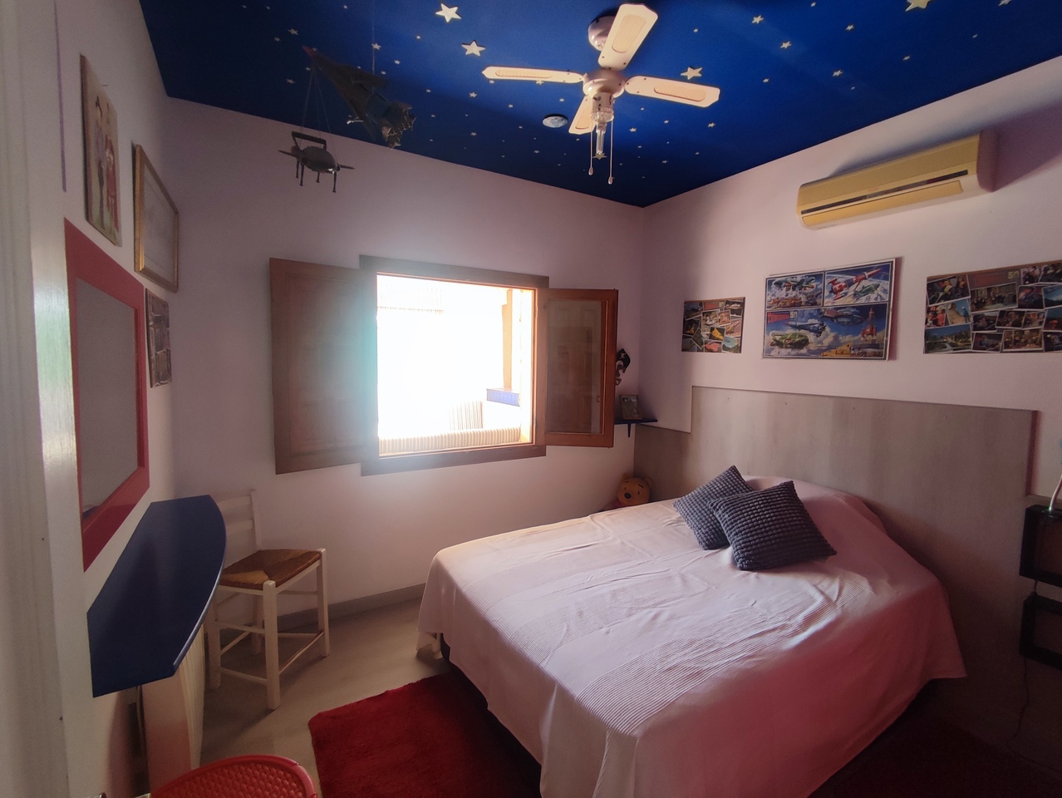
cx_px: 531
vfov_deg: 78.2
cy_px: 399
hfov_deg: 94.5
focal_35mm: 16
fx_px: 491
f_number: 2.2
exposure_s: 1/50
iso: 122
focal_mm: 1.65
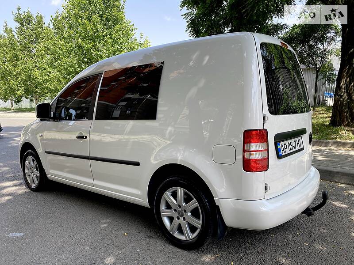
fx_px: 266
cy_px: 132
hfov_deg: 67.3
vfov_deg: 53.1
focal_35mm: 26
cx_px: 177
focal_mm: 4.2
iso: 32
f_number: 1.8
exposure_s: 1/452
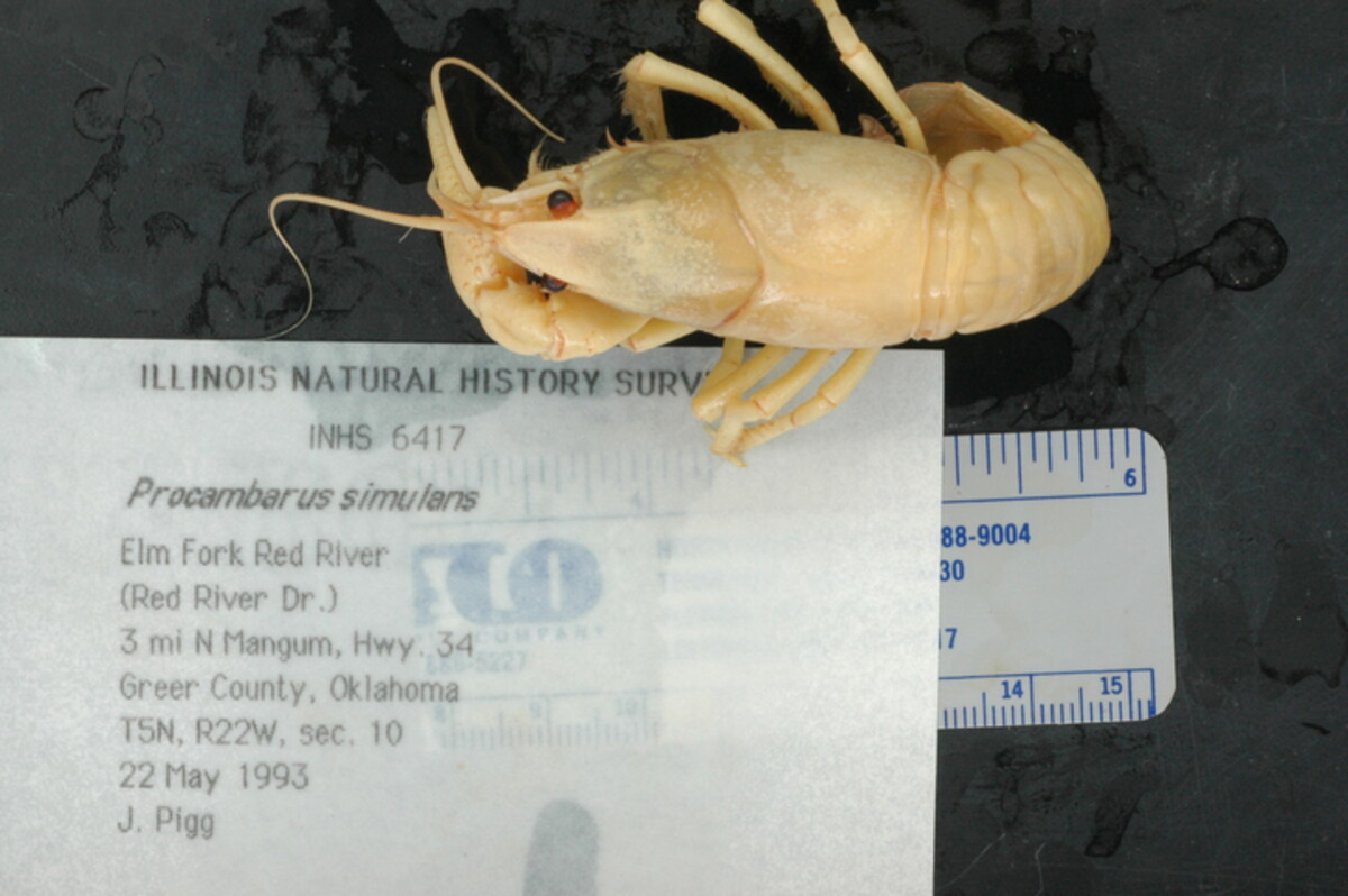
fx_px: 3367
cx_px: 674
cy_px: 448
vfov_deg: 15.2
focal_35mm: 90
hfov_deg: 22.6
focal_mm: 60
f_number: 36
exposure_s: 1/1.6
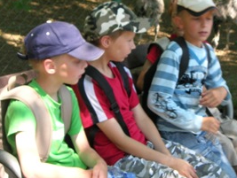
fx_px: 555
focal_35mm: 81
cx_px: 176
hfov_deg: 23.9
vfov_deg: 18.2
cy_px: 58
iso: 64
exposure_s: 1/66
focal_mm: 7.8
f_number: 4.8
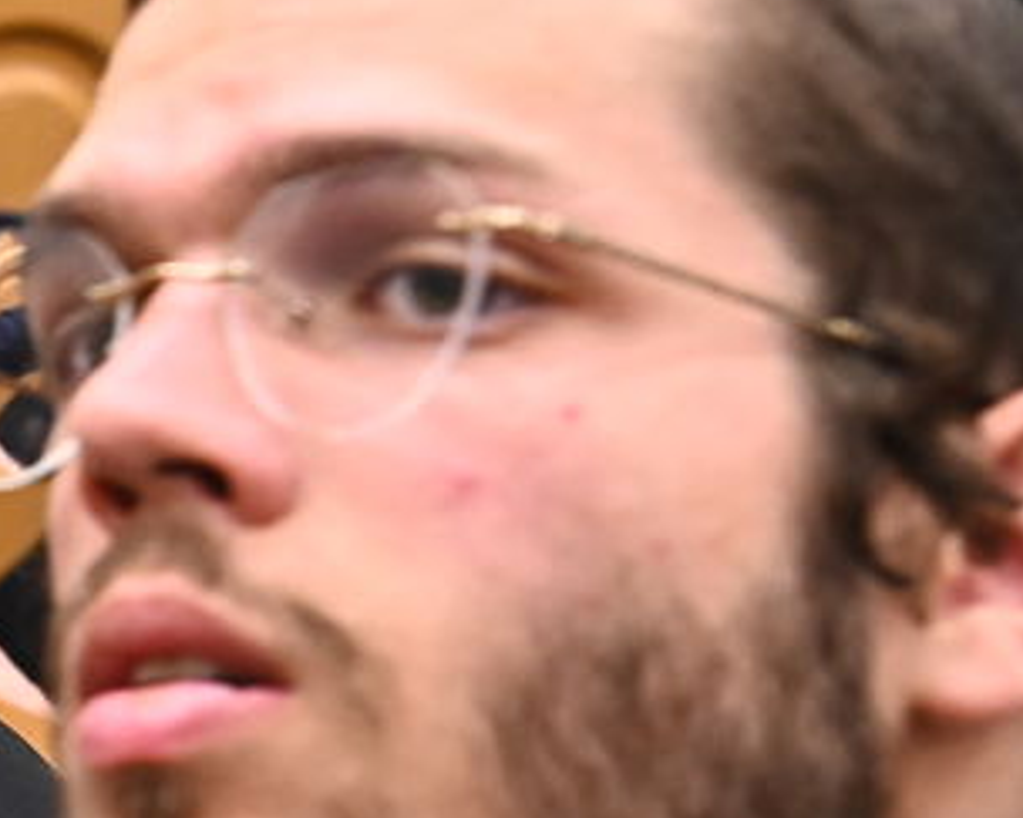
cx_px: -1158
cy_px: 465
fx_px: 6810
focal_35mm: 225
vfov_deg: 6.9
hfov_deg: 8.1
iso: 3200
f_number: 5.6
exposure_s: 1/200
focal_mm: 52
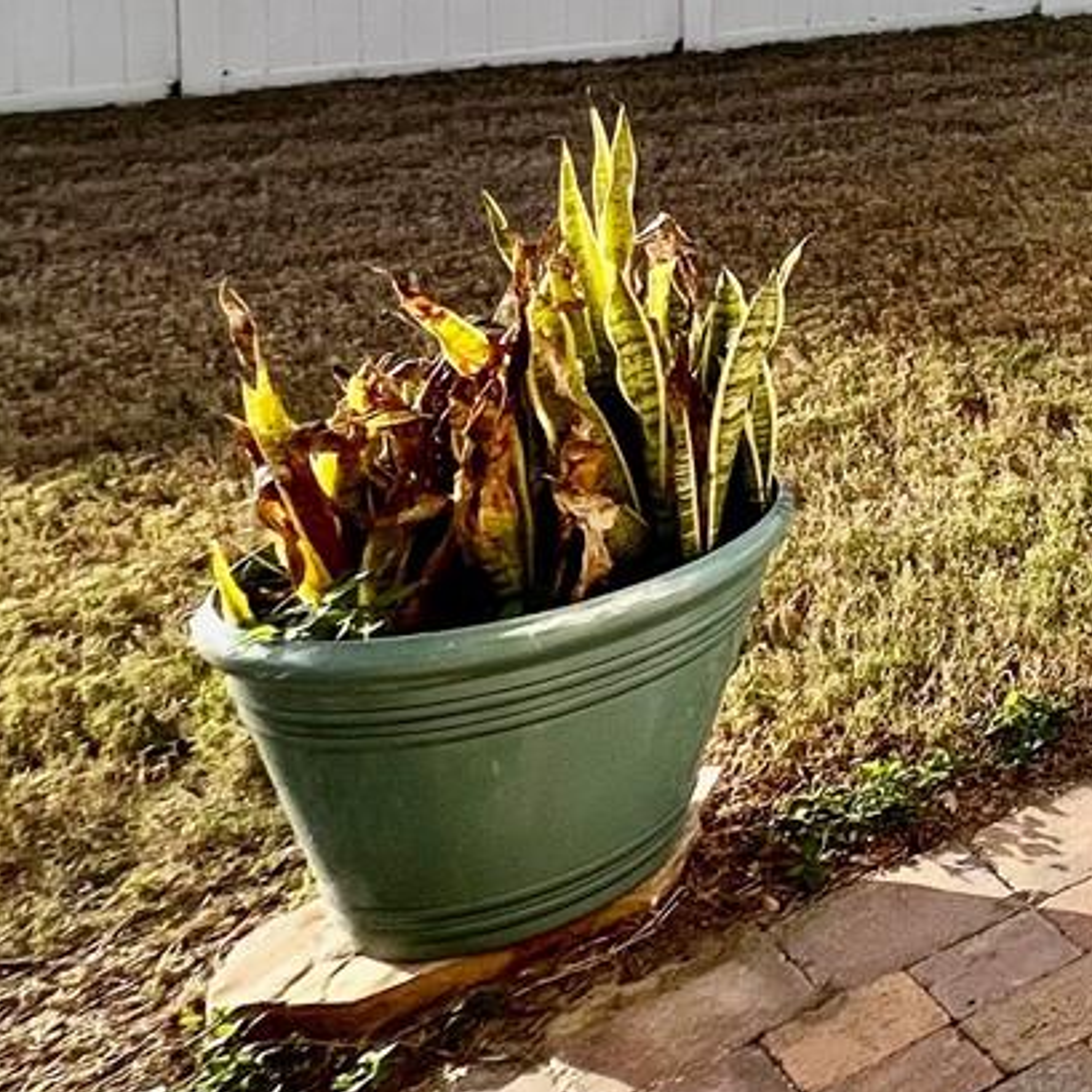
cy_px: -136
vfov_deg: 32.6
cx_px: 2042
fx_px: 1606
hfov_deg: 21.2
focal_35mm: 45
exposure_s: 1/1179
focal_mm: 1.57
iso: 32
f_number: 1.8
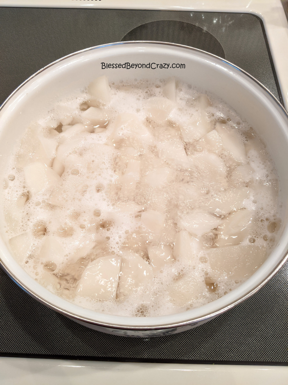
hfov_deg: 51.4
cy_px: 192
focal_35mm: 27
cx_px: 144
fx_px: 300
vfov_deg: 65.3
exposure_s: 1/59.9
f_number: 1.8
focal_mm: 4.44
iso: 439
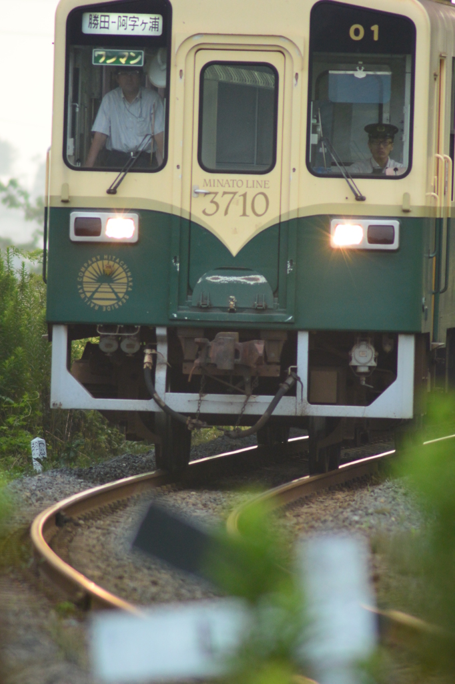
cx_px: 228
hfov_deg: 1.7
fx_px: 15365
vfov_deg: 2.5
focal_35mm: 810
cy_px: 342
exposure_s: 1/125
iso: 400
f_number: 4.5
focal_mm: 300
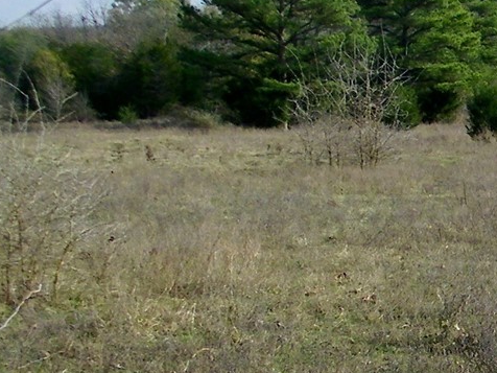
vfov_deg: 13.1
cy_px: 243
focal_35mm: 113
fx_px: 1622
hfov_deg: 16.2
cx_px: 711
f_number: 7
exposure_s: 1/200
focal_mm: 5
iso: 80
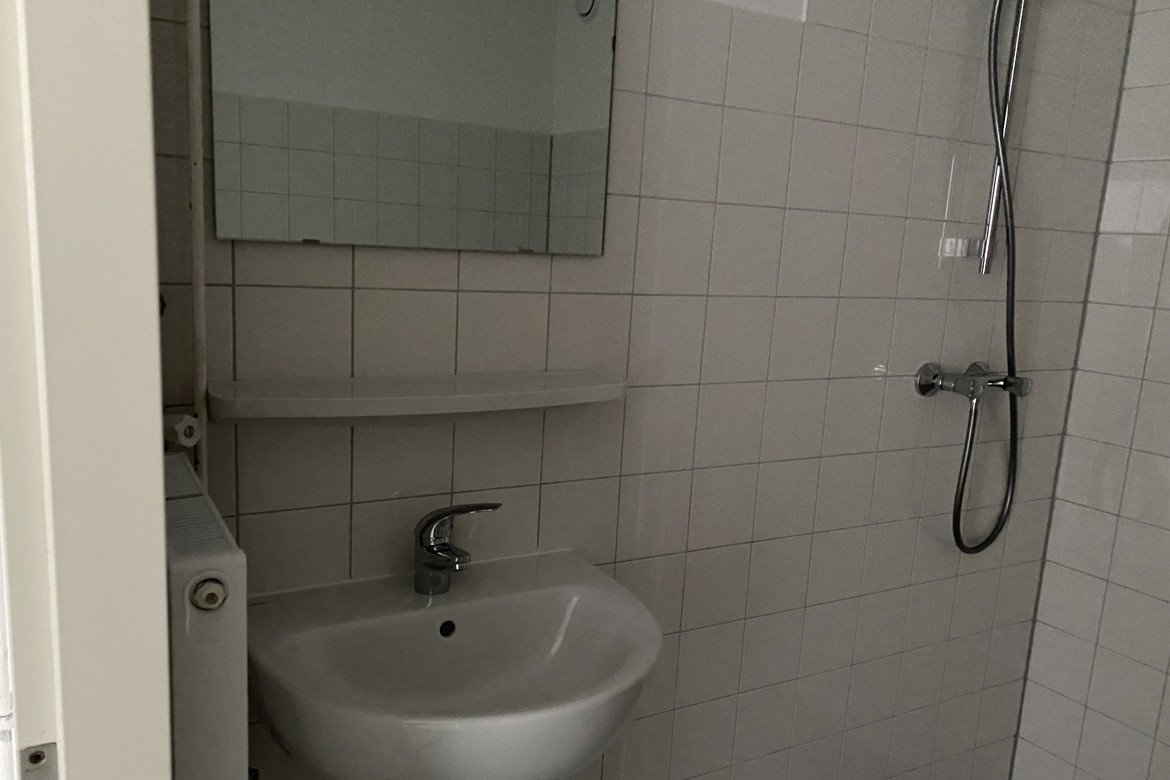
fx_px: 910
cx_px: 566
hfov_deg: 65.5
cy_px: 427
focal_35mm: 28
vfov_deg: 46.3
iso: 640
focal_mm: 4.25
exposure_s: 1/30
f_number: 1.8
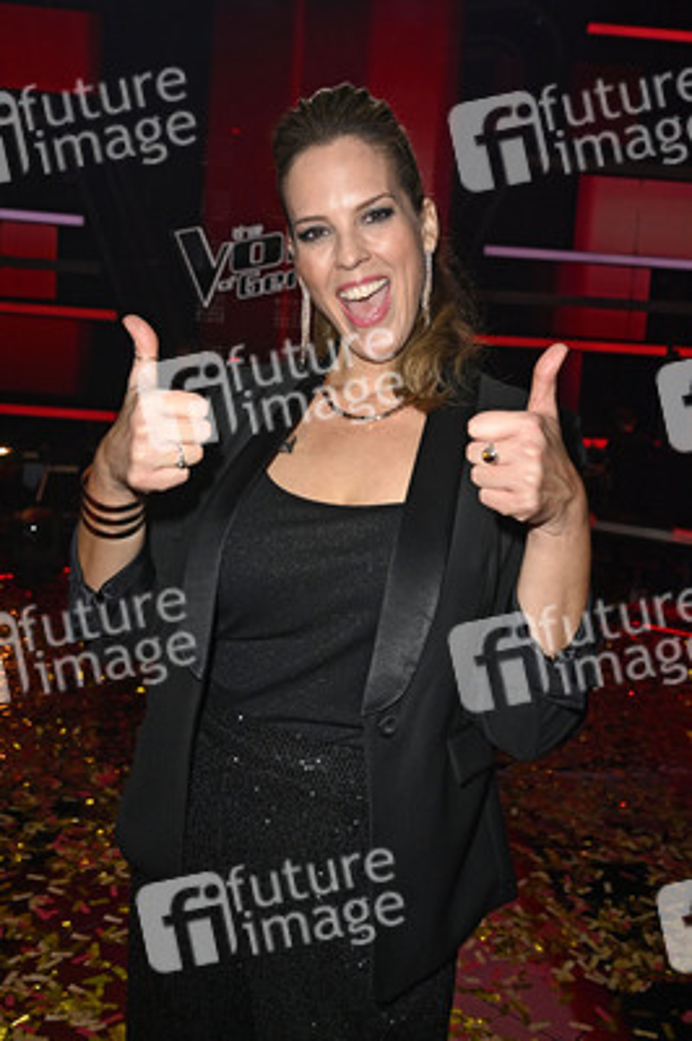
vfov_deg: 60.3
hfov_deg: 42.3
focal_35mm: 31
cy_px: 520
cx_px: 346
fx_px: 895
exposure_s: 1/250
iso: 2000
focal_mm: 31
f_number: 6.3
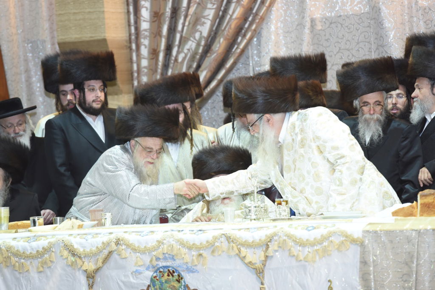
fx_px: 2236
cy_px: 145
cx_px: 218
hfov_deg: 11.1
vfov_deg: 7.4
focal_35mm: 185
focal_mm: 185
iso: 2000
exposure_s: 1/125
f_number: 4
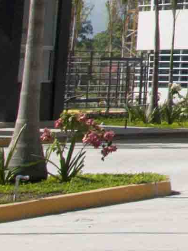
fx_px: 2035
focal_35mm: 281
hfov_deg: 4.8
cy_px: -342
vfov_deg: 6.7
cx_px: 743
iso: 500
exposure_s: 1/800
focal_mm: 24
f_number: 14
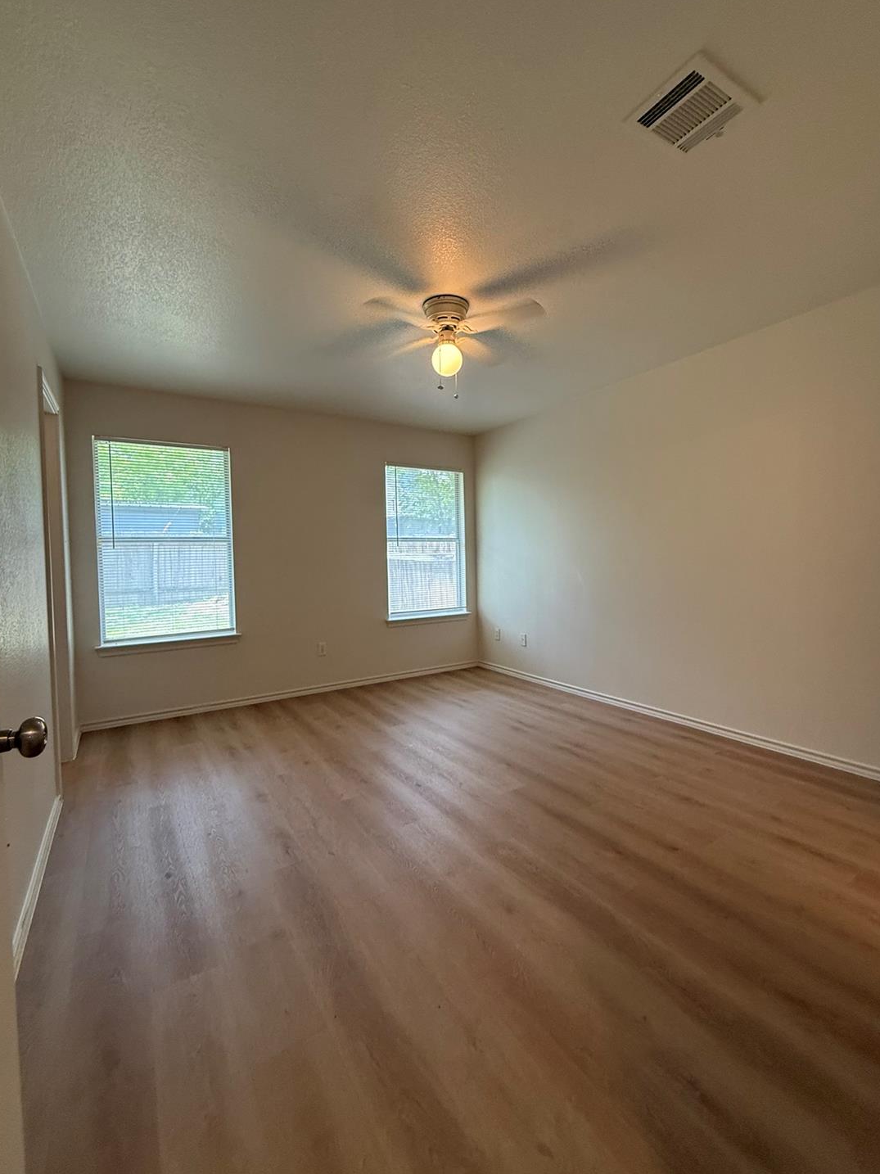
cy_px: 579
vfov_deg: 98.2
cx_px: 452
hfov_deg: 81.7
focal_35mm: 15
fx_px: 509
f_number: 2.2
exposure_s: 1/120
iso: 200
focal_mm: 2.22
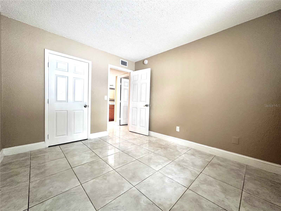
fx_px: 114
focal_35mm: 14
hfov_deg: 102.1
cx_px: 140
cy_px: 106
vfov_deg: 85.7
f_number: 2.2
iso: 200
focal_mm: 2.22
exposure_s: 1/60
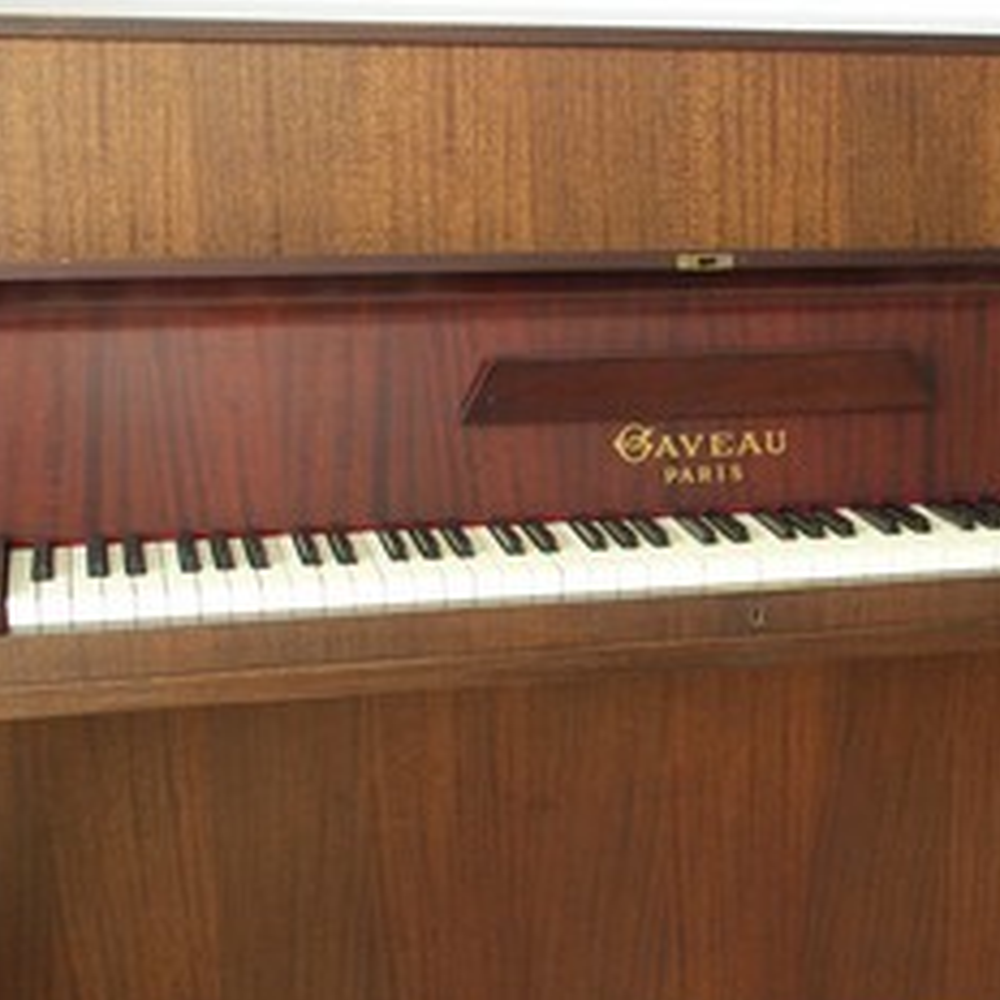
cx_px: 722
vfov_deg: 28.6
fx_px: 1961
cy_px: 571
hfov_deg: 28.3
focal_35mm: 60
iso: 160
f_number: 2.8
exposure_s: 1/10
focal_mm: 9.6
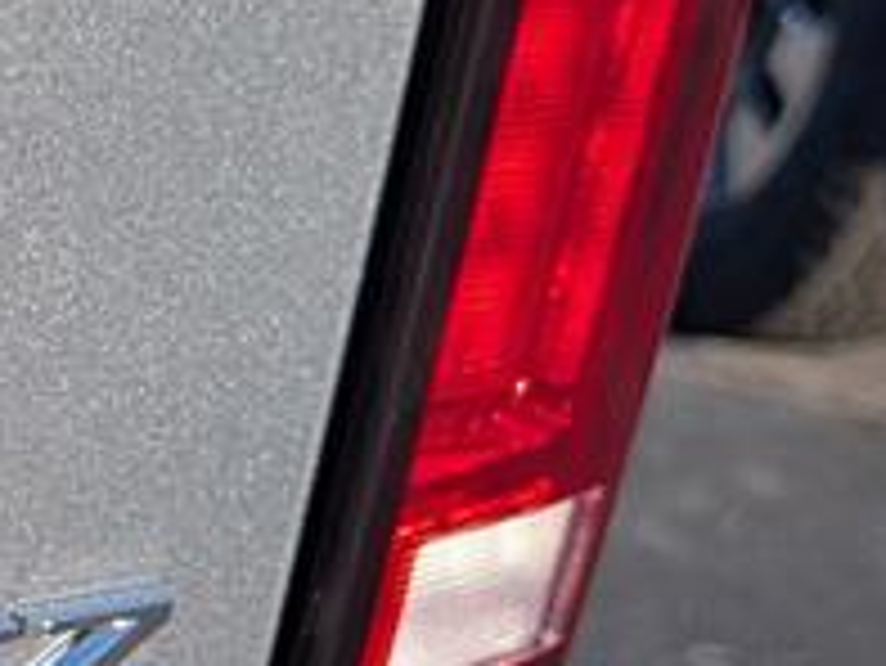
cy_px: 814
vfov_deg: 9.2
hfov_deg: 12.0
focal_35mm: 159
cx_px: -364
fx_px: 4072
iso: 21
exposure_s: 1/769
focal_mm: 6.9
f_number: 1.68
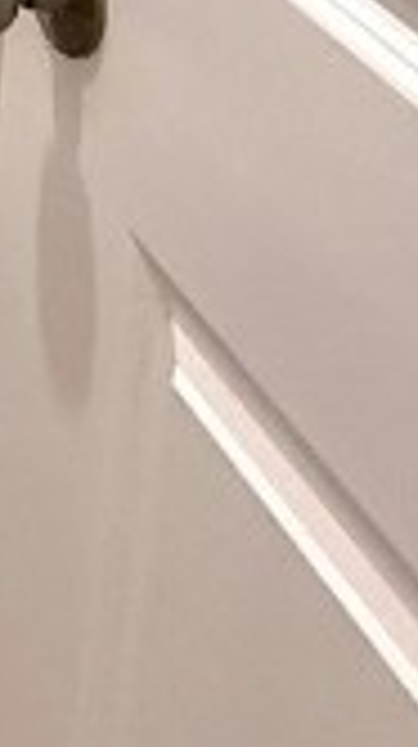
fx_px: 1858
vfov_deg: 17.7
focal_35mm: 94
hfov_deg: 9.2
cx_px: -975
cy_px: -648
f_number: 2.2
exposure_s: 1/120
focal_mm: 2.22
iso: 250
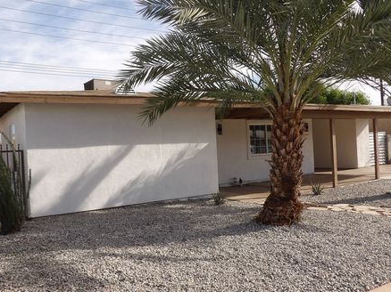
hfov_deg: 56.8
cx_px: 197
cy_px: 153
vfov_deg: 44.1
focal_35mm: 32
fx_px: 361
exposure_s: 1/763
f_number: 3.4
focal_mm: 5
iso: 100
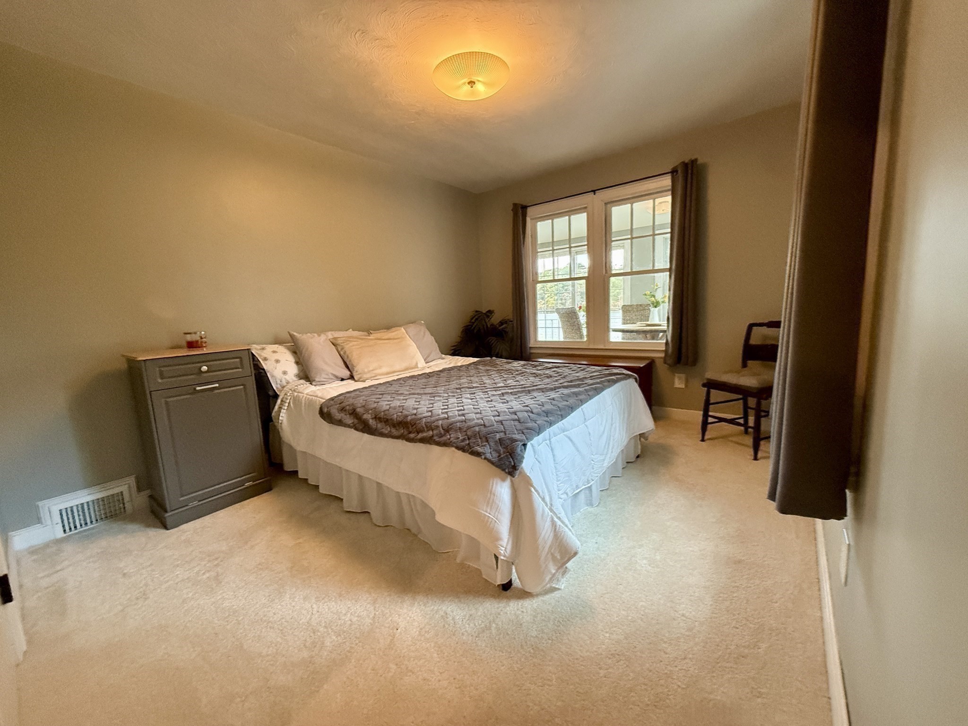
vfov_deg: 85.7
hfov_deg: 102.1
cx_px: 484
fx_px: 391
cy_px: 363
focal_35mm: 14
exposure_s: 1/120
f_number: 2.2
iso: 640
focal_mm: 2.22
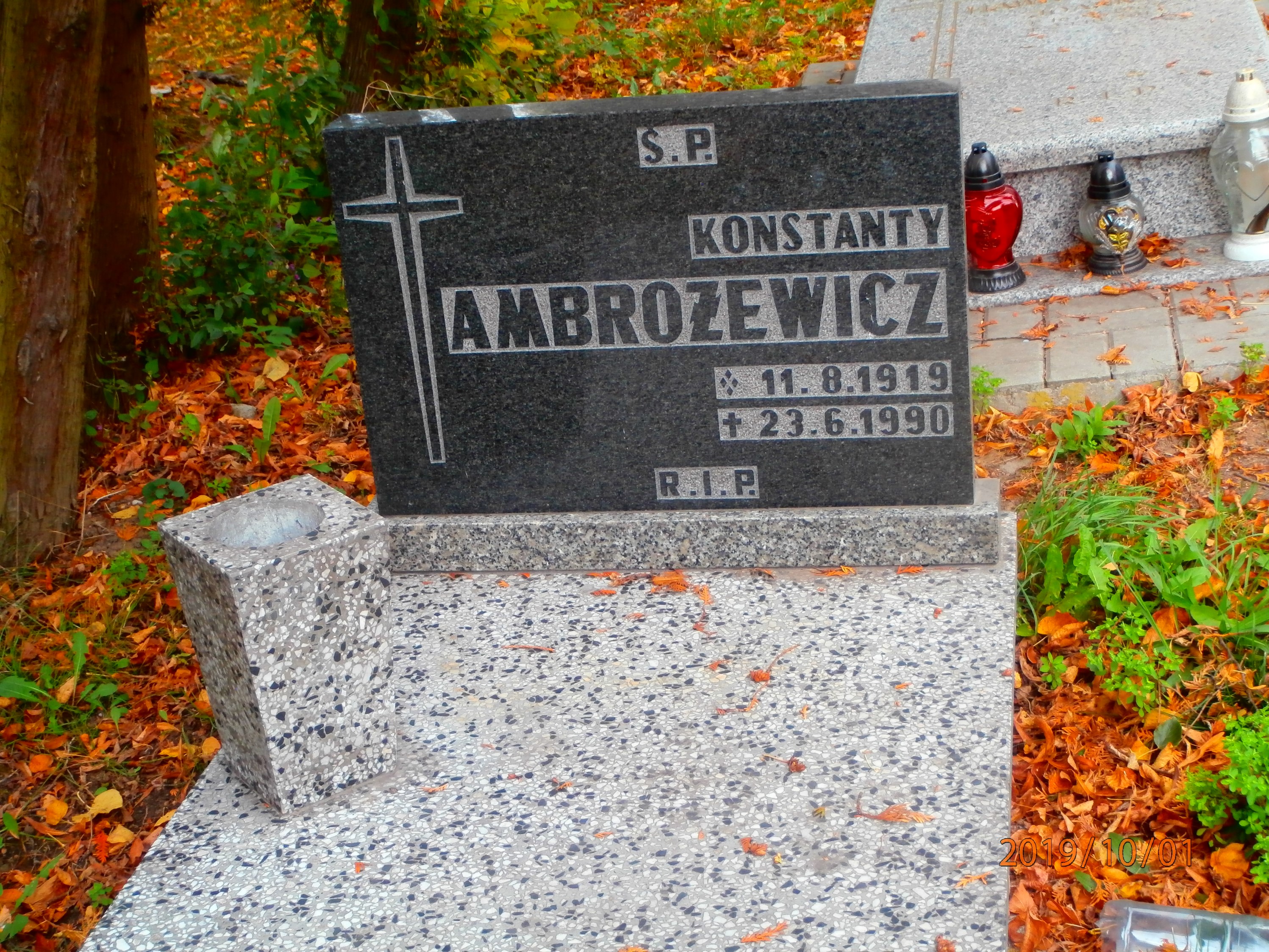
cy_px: 476
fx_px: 2089
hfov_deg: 33.8
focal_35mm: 57
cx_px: 634
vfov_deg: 25.7
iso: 160
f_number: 4.5
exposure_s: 1/80
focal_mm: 10.11
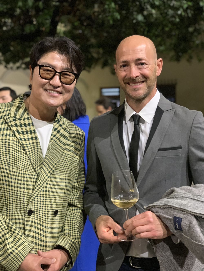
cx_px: 102
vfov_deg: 36.8
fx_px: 409
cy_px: 136
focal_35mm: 52
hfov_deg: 28.0
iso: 640
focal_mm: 6
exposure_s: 1/25
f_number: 2.4
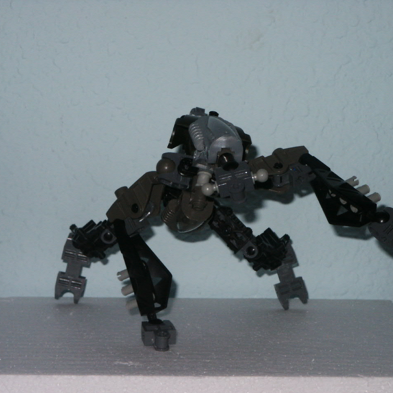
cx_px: 211
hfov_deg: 13.4
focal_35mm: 130
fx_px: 1670
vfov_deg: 13.4
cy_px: 197
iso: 200
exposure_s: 1/90
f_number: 8
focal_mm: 22.45
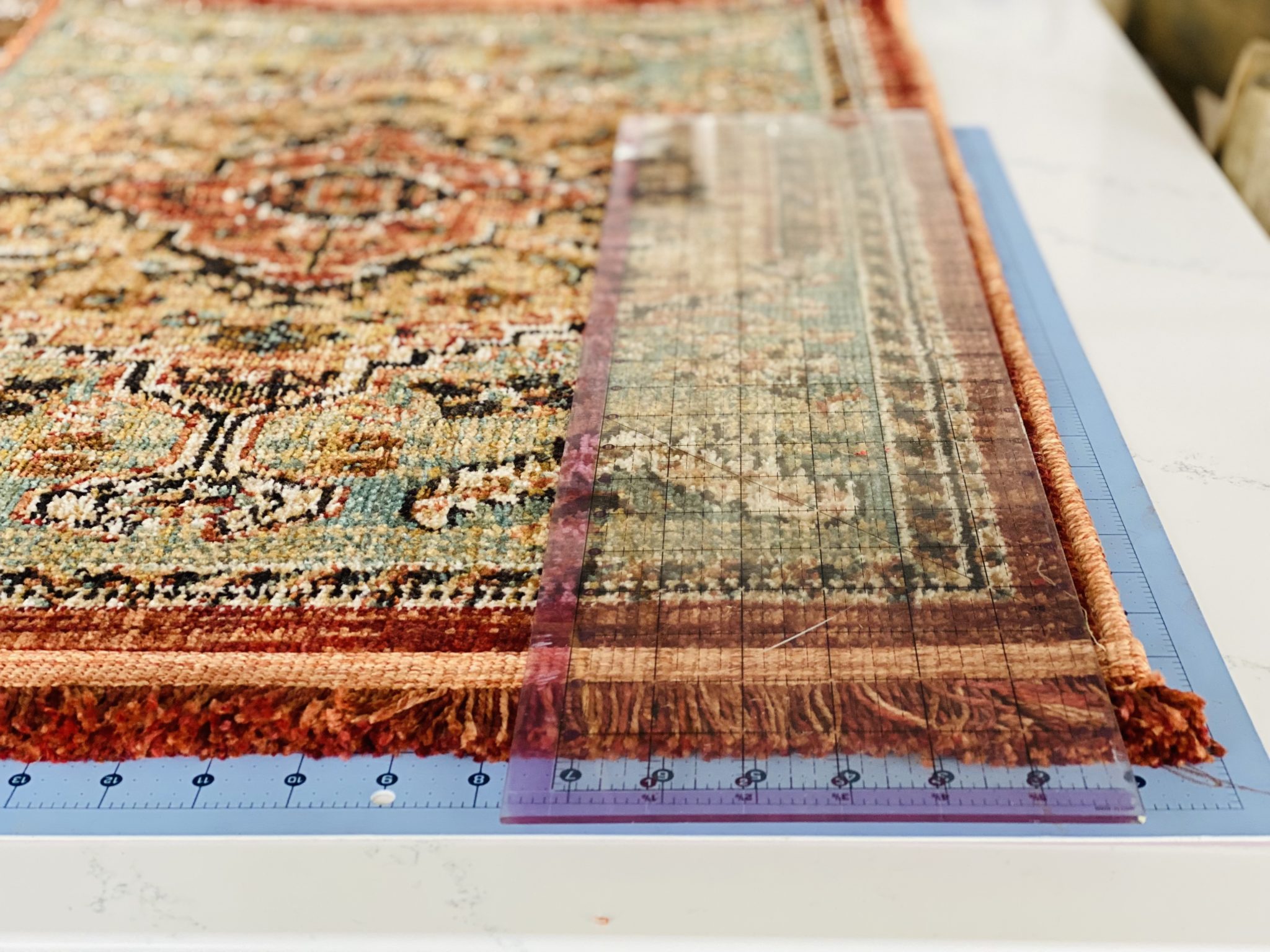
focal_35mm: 52
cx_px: 635
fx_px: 1908
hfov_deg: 36.8
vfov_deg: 28.0
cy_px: 476
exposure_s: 1/67
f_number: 2
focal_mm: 6
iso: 250
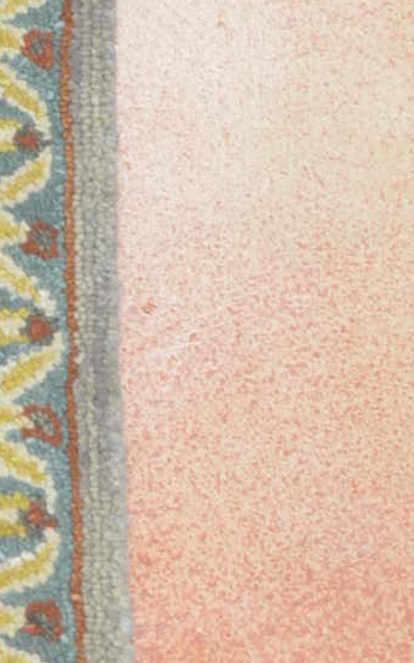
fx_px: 5271
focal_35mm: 292
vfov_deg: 6.9
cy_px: -724
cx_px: -450
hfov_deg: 4.4
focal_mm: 35
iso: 800
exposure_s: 1/80
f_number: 5.6
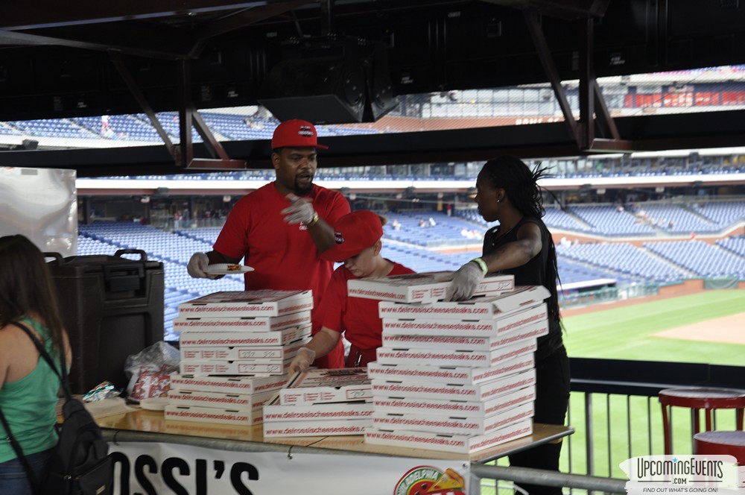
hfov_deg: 29.9
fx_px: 1395
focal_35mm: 68
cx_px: 372
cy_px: 248
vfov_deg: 20.1
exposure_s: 1/25
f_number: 5
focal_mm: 45
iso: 400
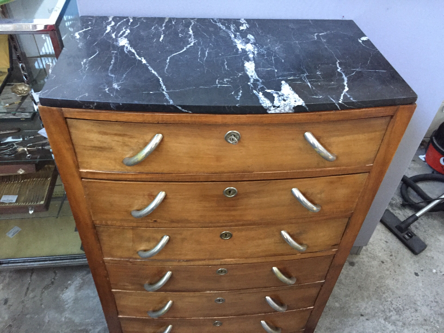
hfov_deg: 61.7
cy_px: 166
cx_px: 222
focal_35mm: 29
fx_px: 372
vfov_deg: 48.2
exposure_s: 1/17
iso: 320
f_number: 2.2
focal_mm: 4.15
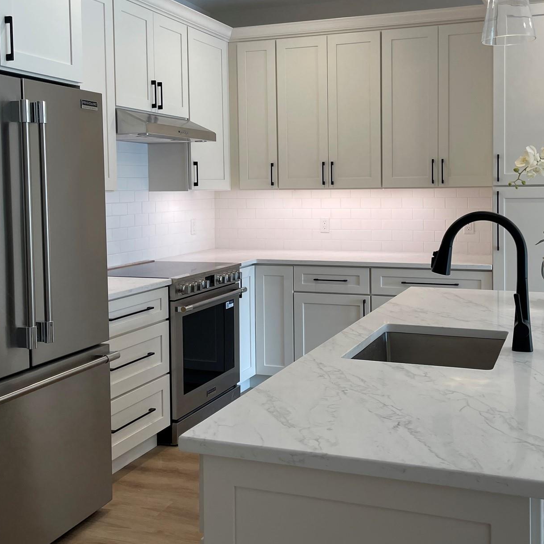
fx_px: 658
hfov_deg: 44.7
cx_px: 328
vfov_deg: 44.7
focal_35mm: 37
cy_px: 213
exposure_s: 1/120
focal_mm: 5.1
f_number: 1.6
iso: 64
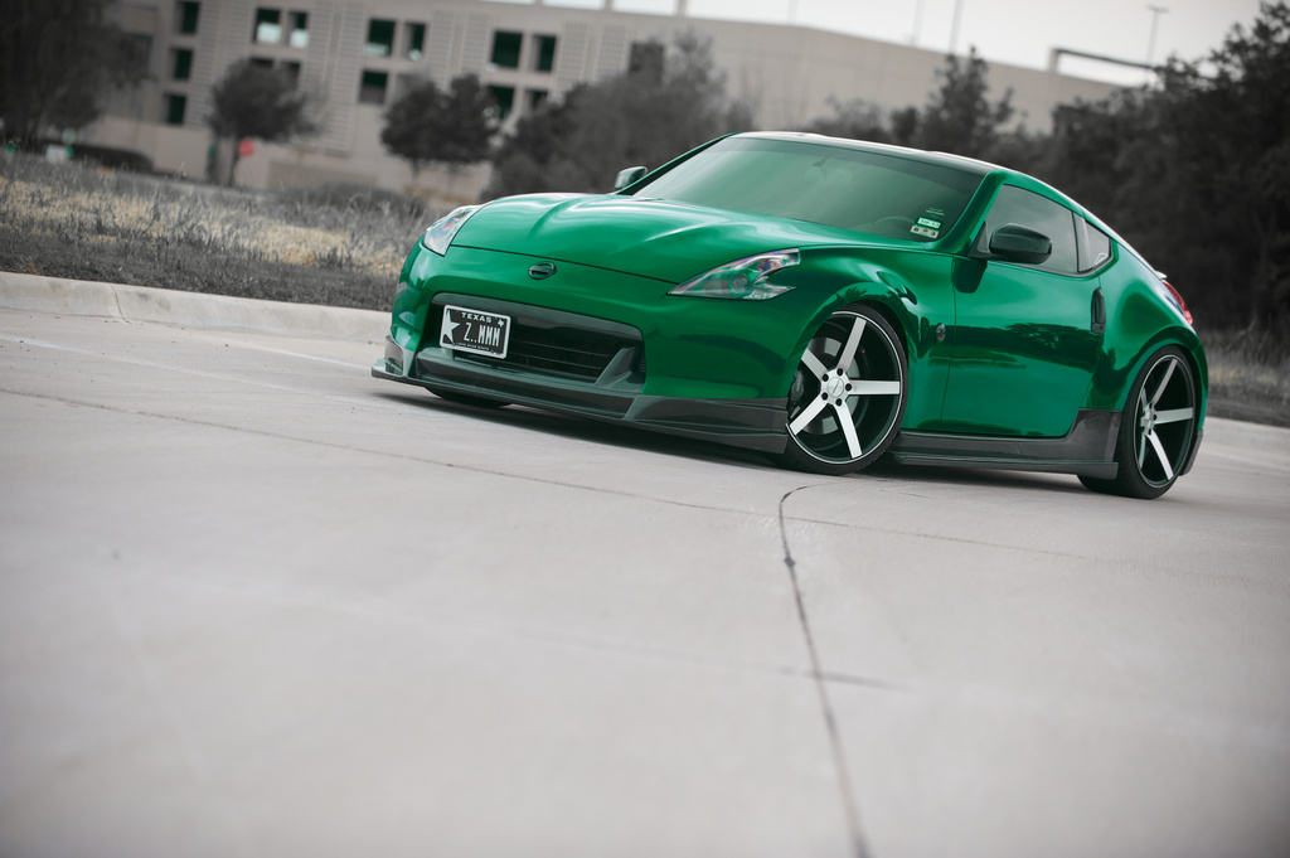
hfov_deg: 17.7
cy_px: 429
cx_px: 645
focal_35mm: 116
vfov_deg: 11.8
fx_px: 4153
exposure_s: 1/800
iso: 500
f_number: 2.8
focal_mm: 116
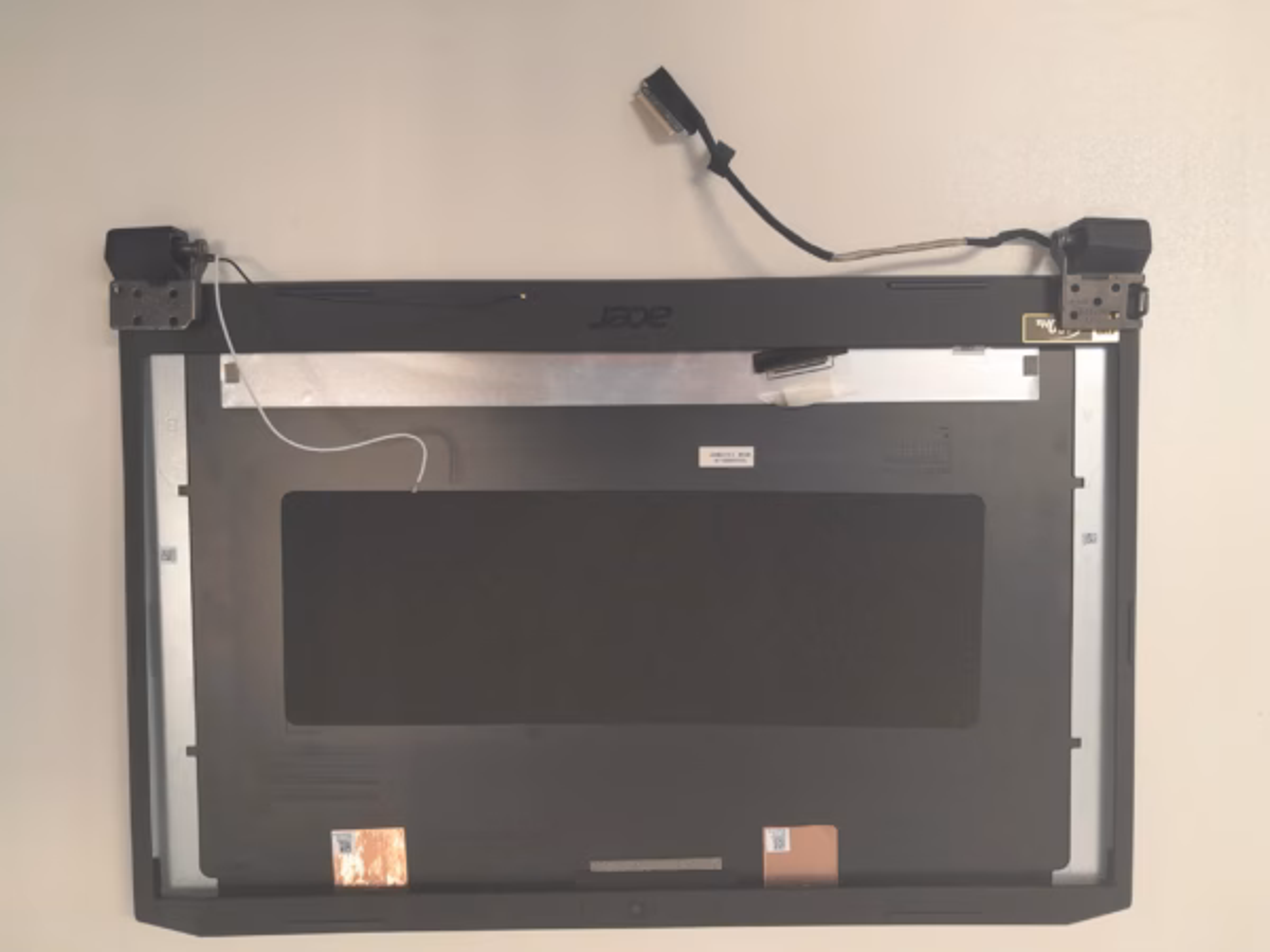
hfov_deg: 65.3
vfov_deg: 51.4
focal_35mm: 27
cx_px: 635
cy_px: 476
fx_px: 991
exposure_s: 1/60
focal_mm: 4
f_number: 1.8
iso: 100
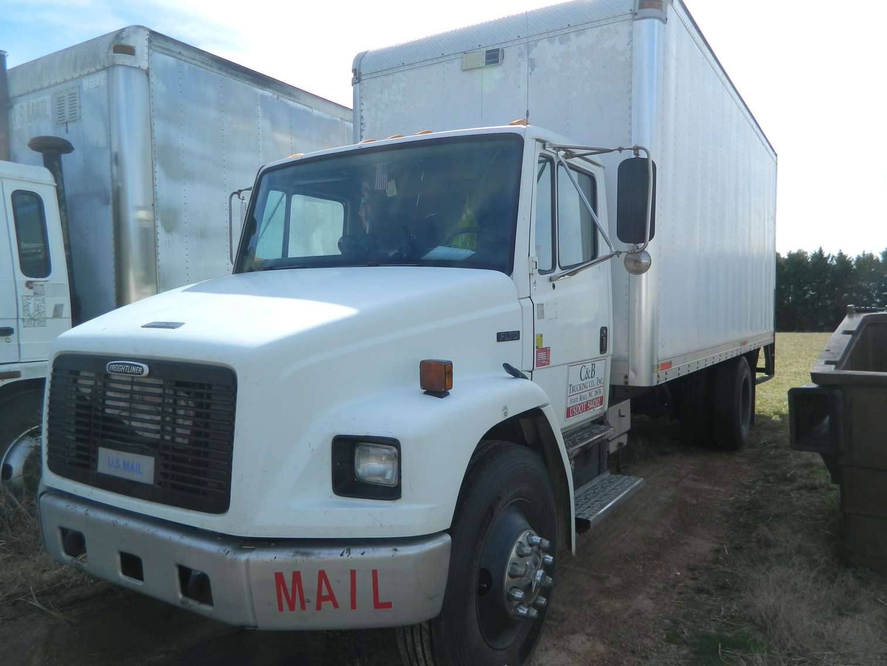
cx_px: 444
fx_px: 641
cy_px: 333
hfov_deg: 69.4
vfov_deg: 54.9
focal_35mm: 25
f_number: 3.1
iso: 80
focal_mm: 4.5
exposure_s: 1/800
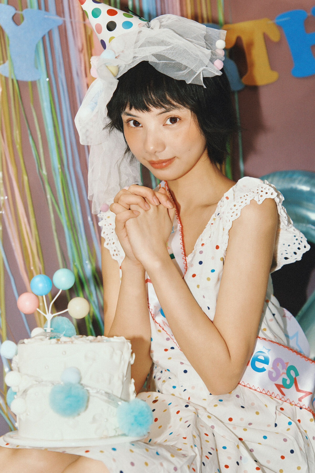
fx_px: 971
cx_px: 158
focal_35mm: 74
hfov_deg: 18.4
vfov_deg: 27.3
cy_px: 236
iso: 400
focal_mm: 49
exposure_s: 1/200
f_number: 3.2
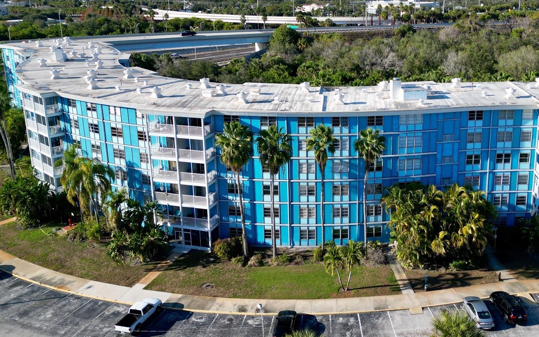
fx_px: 544
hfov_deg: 51.8
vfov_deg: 34.2
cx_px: 356
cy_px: 120
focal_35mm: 37
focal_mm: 6.72
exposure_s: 1/2500
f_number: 1.7
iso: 120
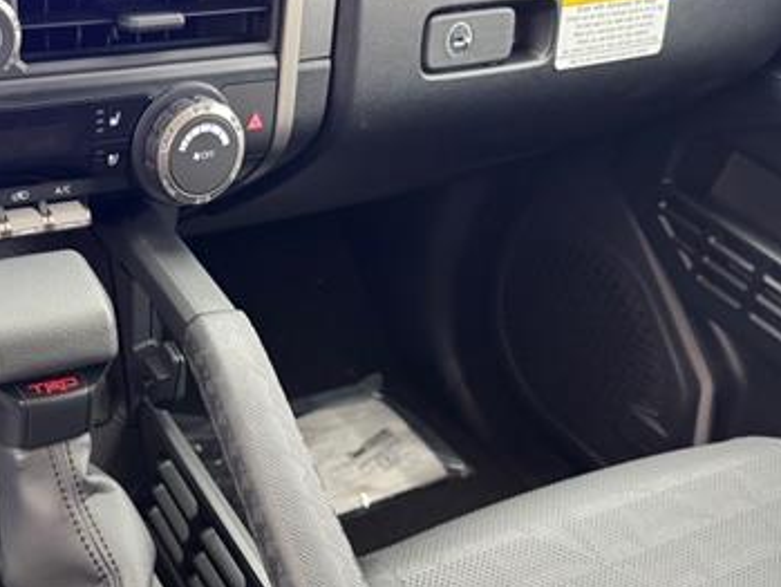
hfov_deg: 40.2
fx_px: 993
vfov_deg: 32.4
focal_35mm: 44
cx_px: 103
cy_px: 419
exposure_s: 1/49
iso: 800
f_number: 1.78
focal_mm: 6.76
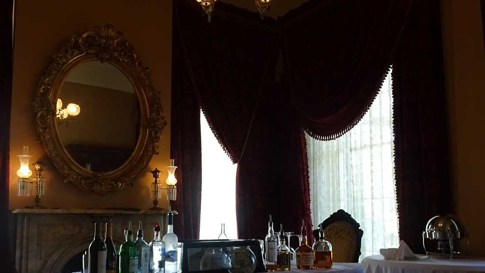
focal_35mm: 35
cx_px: 242
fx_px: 450
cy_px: 170
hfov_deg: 56.6
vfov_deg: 33.6
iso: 250
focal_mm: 4.1
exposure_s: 1/30
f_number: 3.5
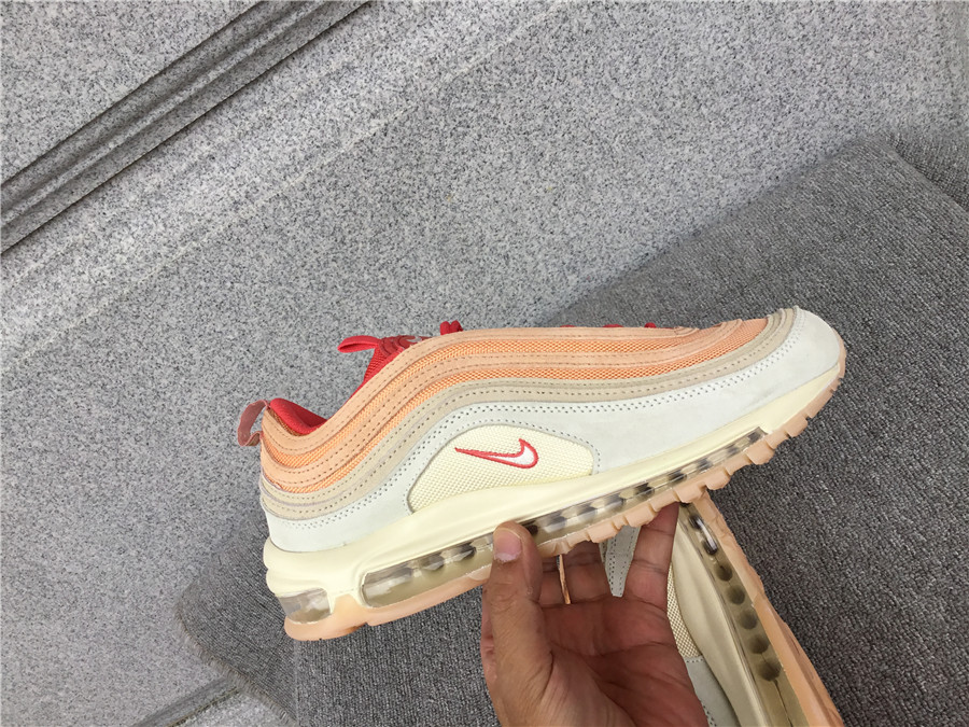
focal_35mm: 31
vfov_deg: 45.4
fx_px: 868
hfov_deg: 58.4
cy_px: 364
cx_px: 484
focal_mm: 3.3
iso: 25
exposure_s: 1/229
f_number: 2.4
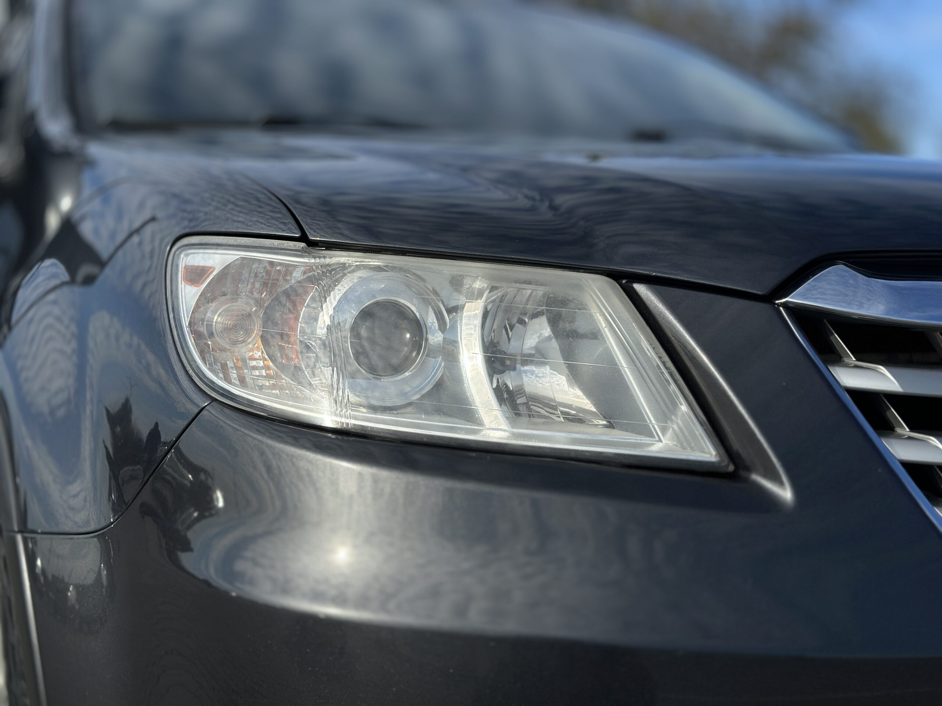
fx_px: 1306
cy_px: 353
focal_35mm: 48
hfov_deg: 39.7
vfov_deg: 30.3
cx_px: 471
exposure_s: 1/8929
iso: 100
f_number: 1.78
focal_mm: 6.86
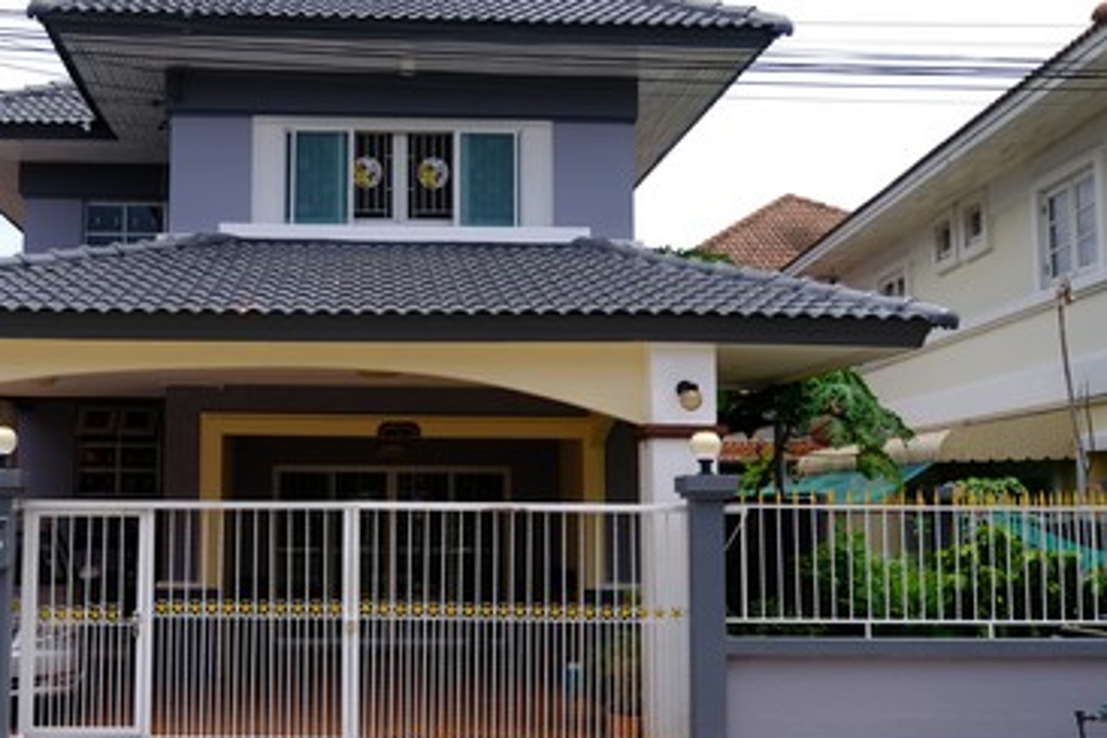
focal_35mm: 43
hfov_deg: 44.7
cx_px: 364
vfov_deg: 31.2
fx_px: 1322
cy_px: 384
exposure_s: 1/1250
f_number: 2.8
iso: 80
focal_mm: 20
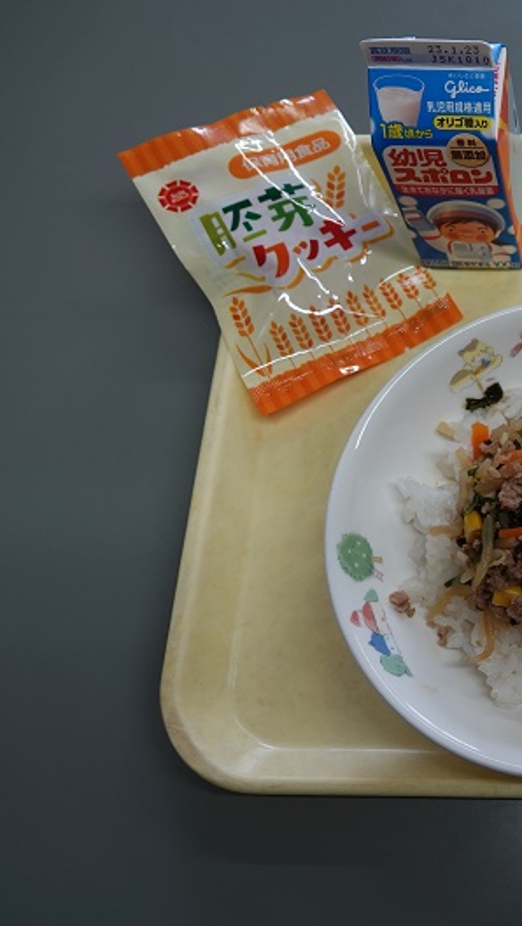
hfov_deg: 27.2
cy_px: 461
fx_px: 934
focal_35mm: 38
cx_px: 639
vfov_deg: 52.8
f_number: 2.4
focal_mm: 8.8
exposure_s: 1/80
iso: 100
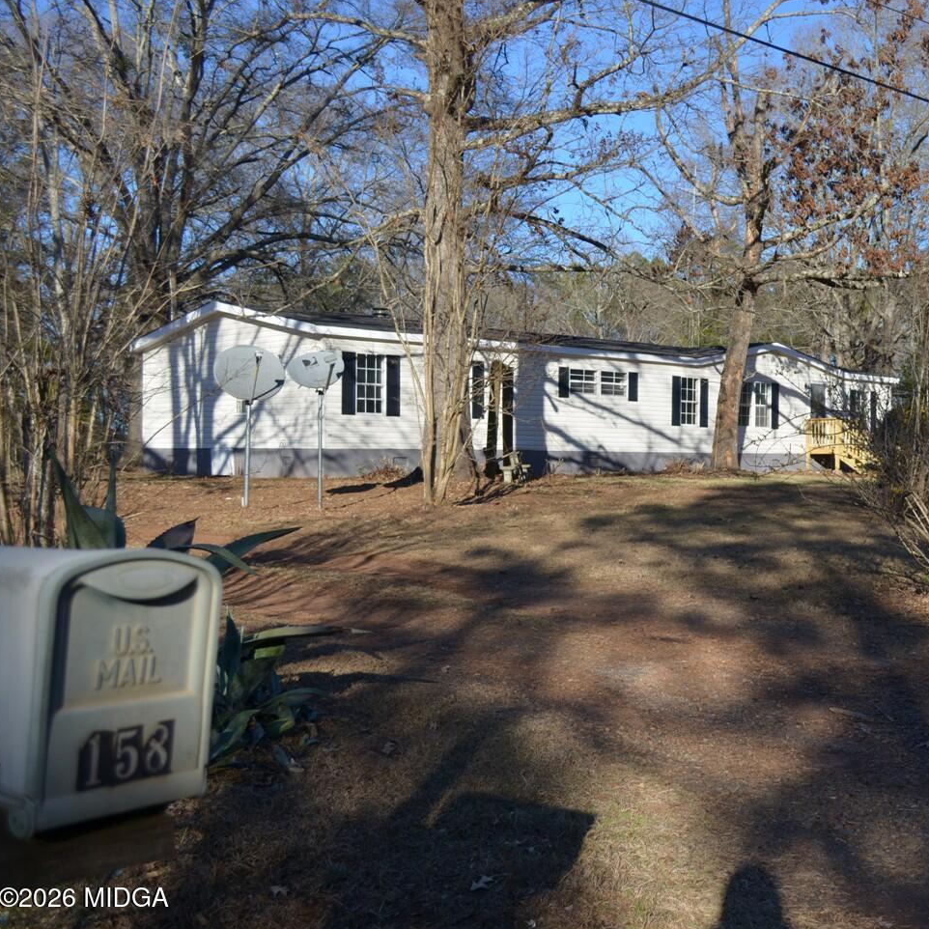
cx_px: 707
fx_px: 1306
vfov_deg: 39.2
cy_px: 468
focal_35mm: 43
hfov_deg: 38.1
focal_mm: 22
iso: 100
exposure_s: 1/640
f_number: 4
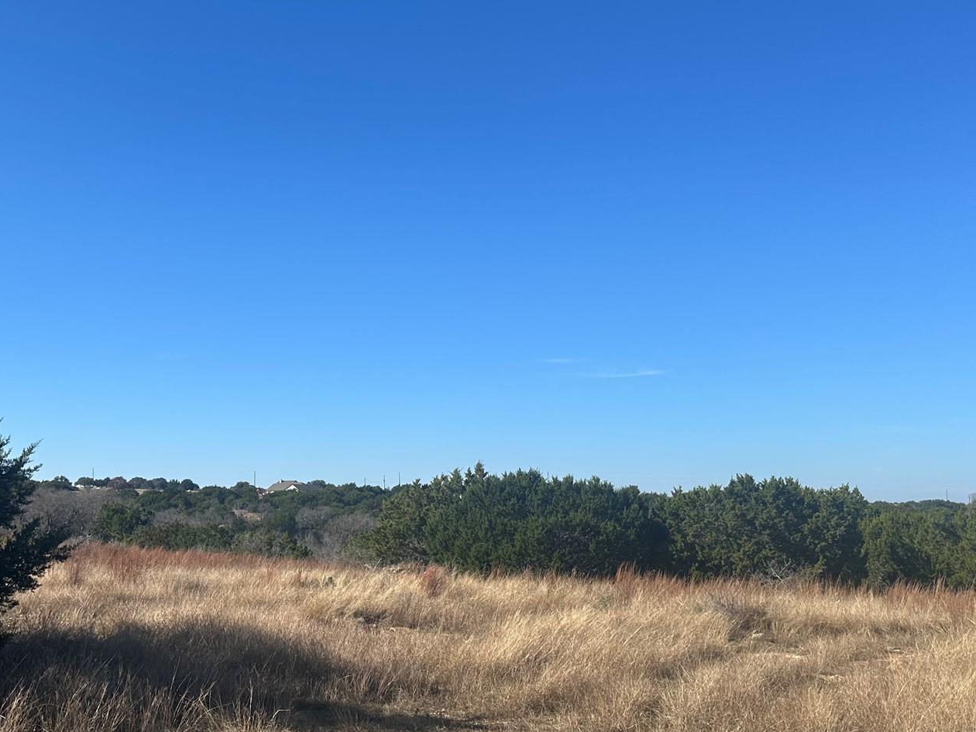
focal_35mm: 39
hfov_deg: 47.3
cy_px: 459
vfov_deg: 36.6
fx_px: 1100
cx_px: 343
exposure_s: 1/4184
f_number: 1.78
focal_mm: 6.86
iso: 80
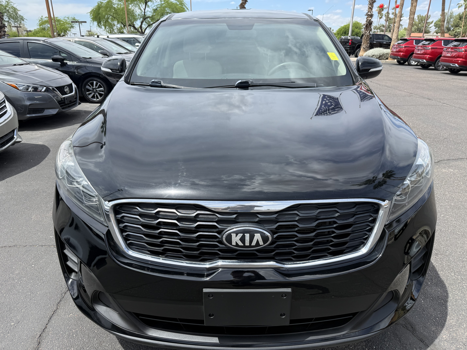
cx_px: 234
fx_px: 324
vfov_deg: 56.8
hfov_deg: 71.6
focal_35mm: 24
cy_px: 175
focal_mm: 6.76
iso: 80
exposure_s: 1/2525
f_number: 1.78
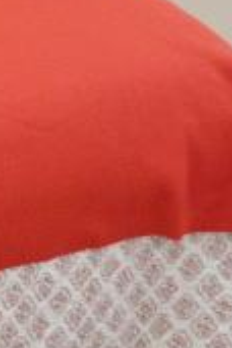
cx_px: -510
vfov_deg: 8.4
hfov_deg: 5.3
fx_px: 2358
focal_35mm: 244
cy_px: -57
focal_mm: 24
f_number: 4
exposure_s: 1/30
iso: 900
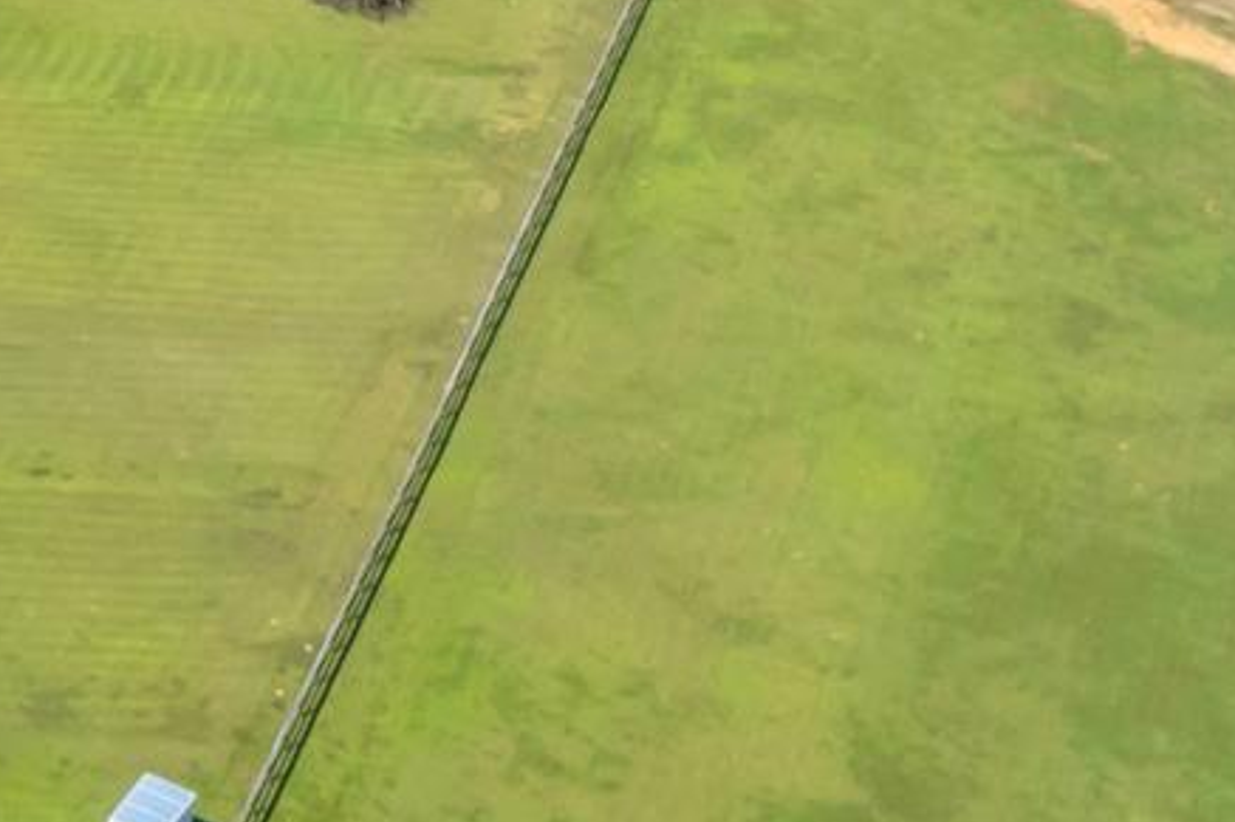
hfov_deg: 12.6
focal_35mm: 126
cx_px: -1758
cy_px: -691
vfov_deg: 10.2
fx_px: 4321
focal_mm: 8.38
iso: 110
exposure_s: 1/240
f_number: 2.8
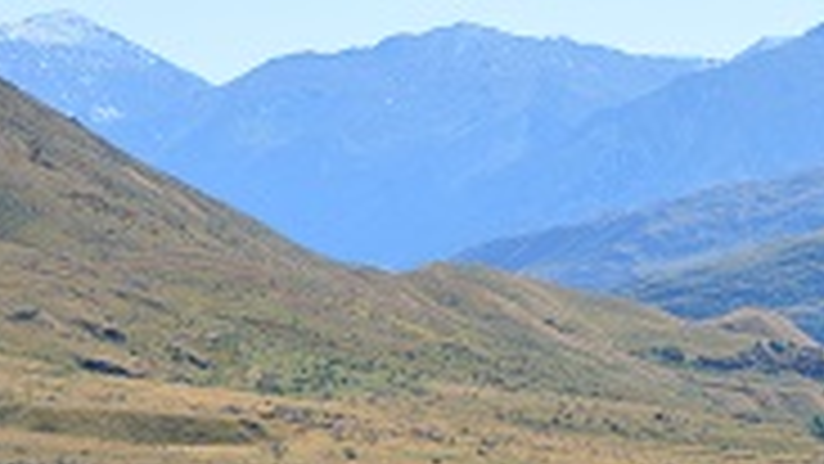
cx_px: 1108
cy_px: 354
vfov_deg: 5.2
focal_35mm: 235
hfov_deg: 9.0
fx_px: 5145
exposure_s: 1/1600
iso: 400
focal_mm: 55
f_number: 6.3
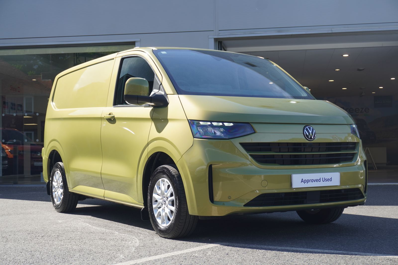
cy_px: 132
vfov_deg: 24.4
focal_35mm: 56
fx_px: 613
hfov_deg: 36.0
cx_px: 199
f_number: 6.3
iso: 100
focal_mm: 37
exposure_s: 1/80
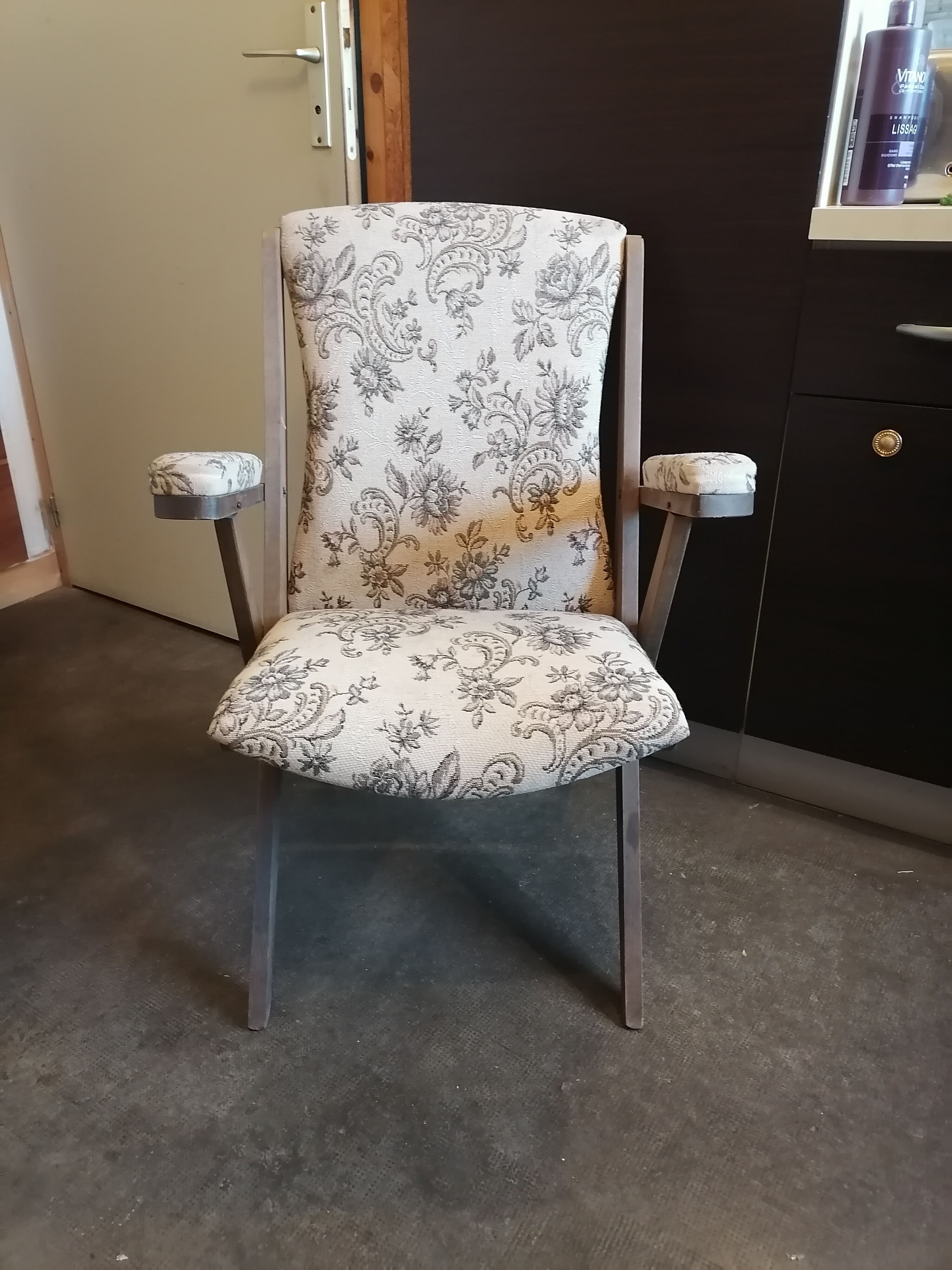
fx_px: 990
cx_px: 476
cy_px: 635
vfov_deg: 65.3
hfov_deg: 51.4
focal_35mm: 27
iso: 640
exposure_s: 1/25
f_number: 1.8
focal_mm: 5.3
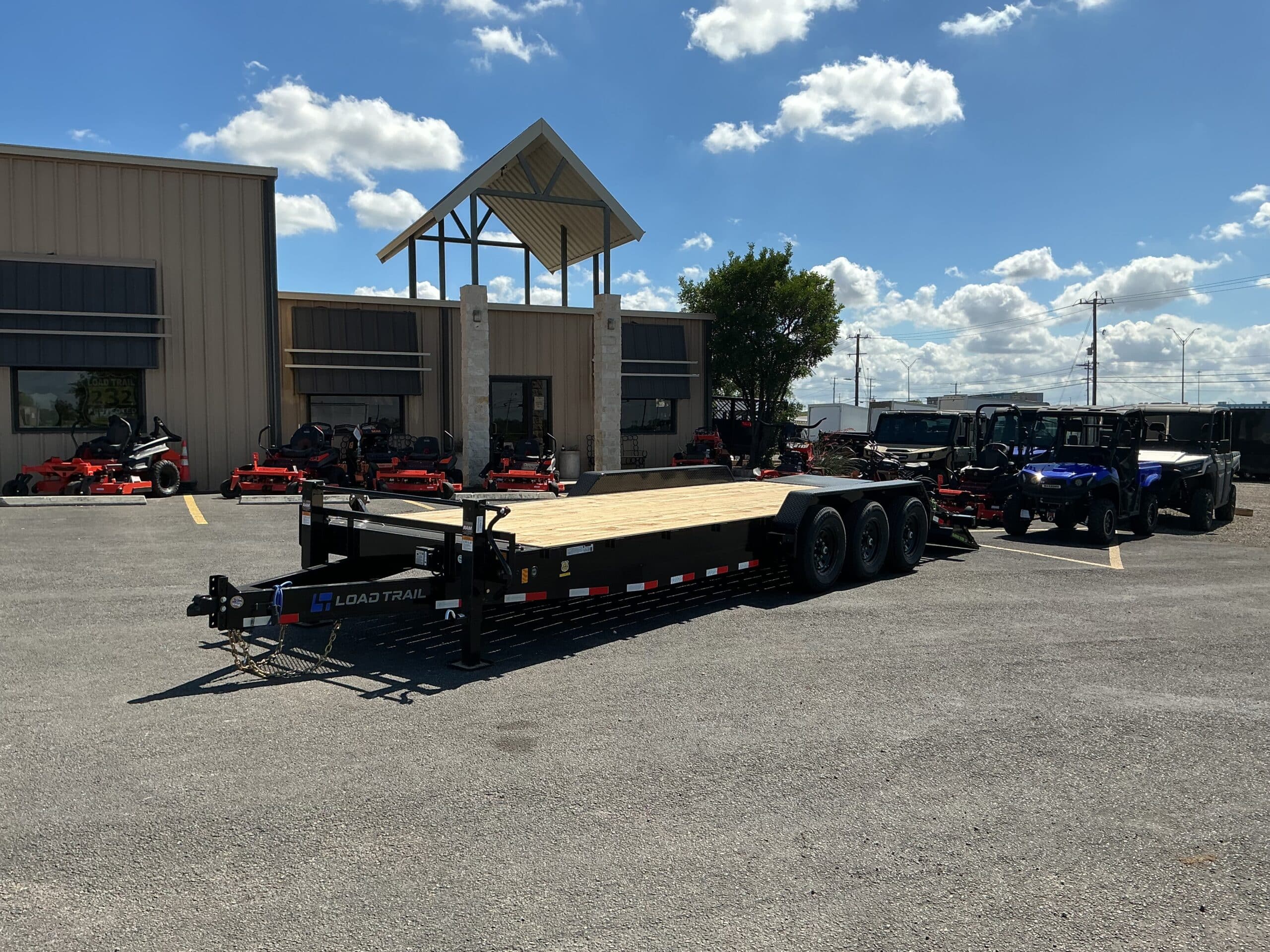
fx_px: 1064
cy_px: 476
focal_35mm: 29
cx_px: 635
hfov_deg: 61.7
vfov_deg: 48.2
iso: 25
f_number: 1.8
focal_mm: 3
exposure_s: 1/2667
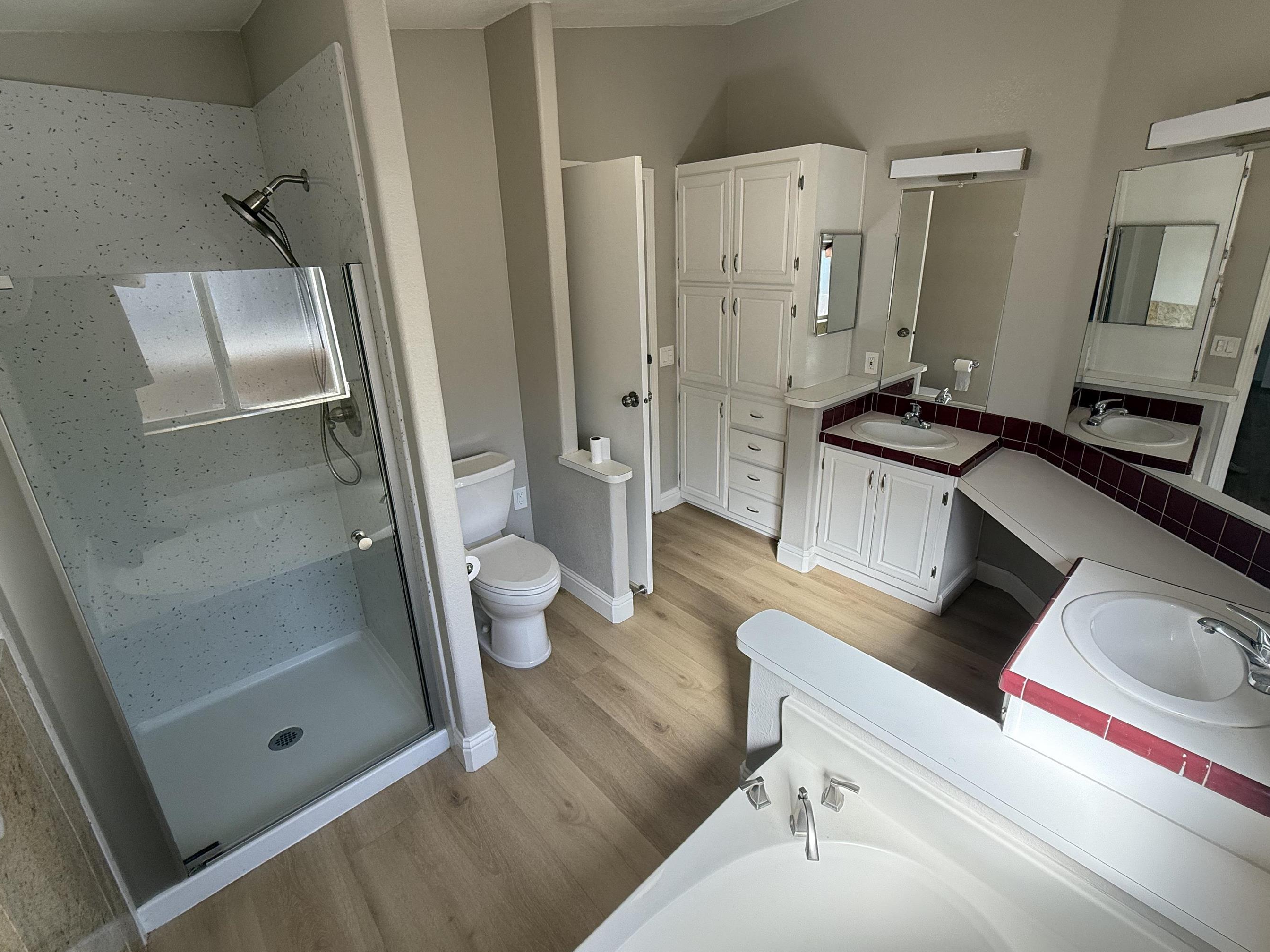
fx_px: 587
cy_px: 437
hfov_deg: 94.5
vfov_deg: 78.0
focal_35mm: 16
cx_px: 654
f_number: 2.2
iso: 64
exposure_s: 1/190
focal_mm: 2.22
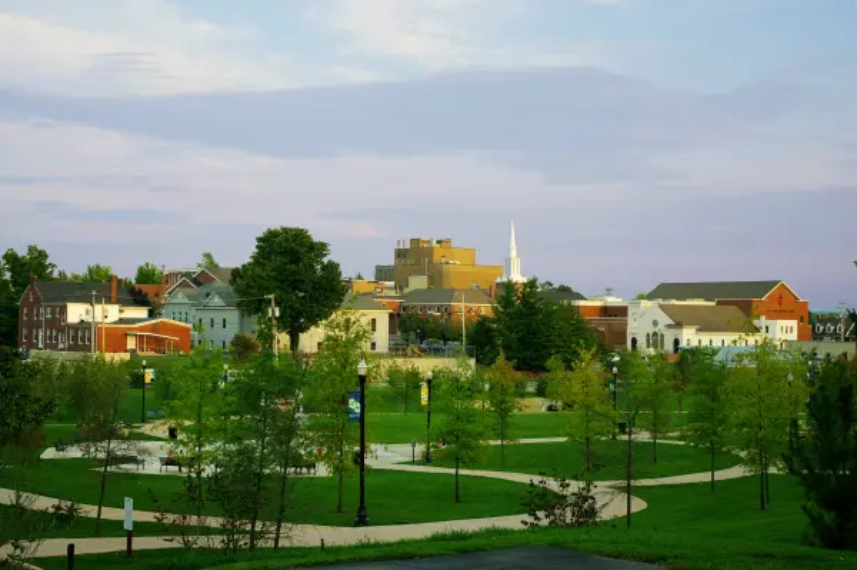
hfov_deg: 33.4
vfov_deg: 22.6
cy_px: 285
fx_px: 1427
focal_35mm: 60
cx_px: 428
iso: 200
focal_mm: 40
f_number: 5.6
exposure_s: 1/200
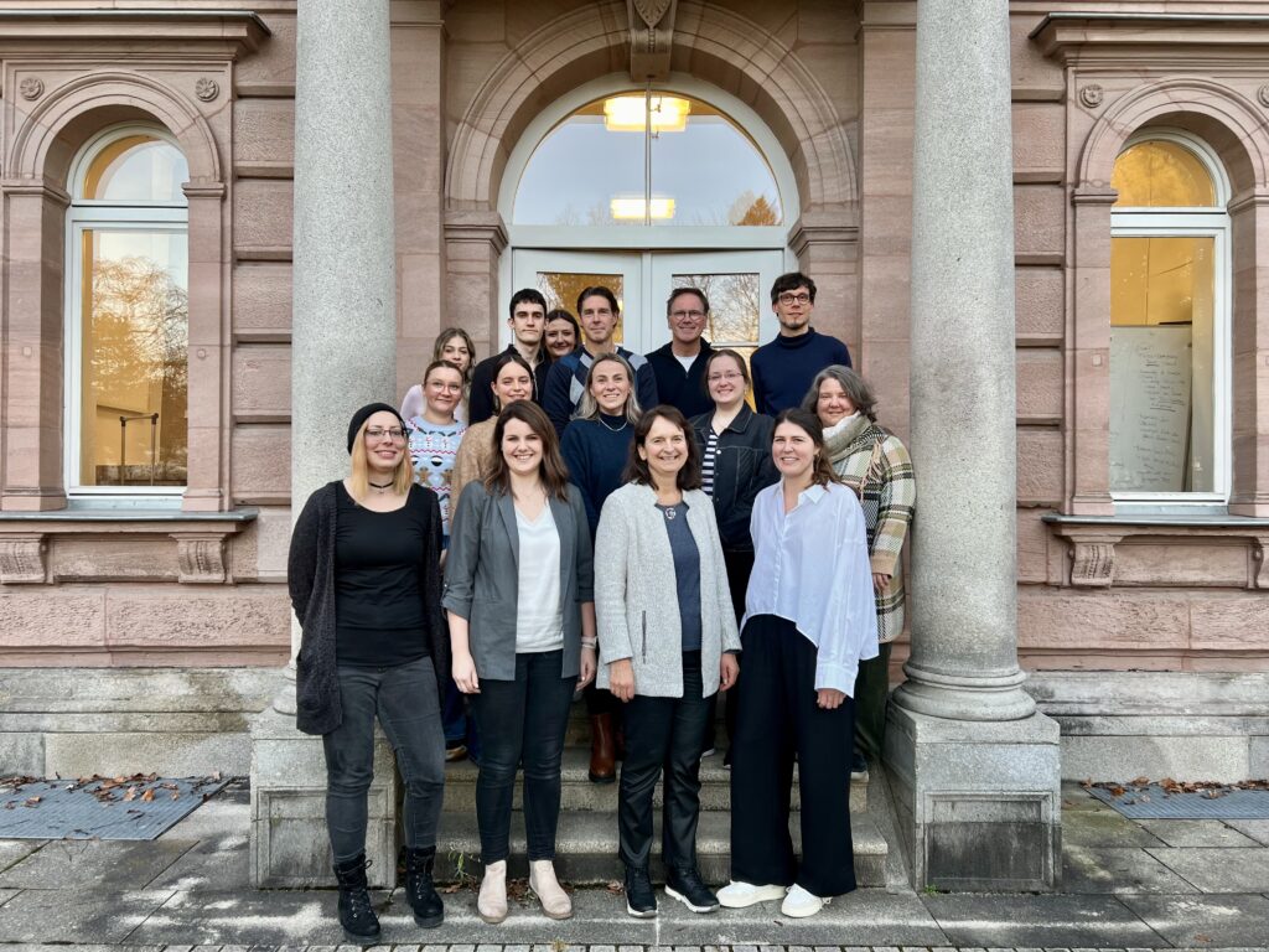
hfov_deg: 67.3
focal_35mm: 26
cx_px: 634
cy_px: 476
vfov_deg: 53.1
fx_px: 953
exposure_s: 1/121
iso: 50
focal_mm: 5.7
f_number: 1.5
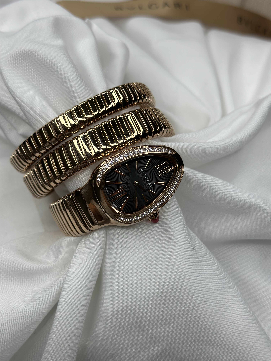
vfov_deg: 39.7
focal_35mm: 48
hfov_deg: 30.3
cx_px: 136
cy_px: 180
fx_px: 501
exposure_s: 1/694
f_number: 1.78
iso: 80
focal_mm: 6.86
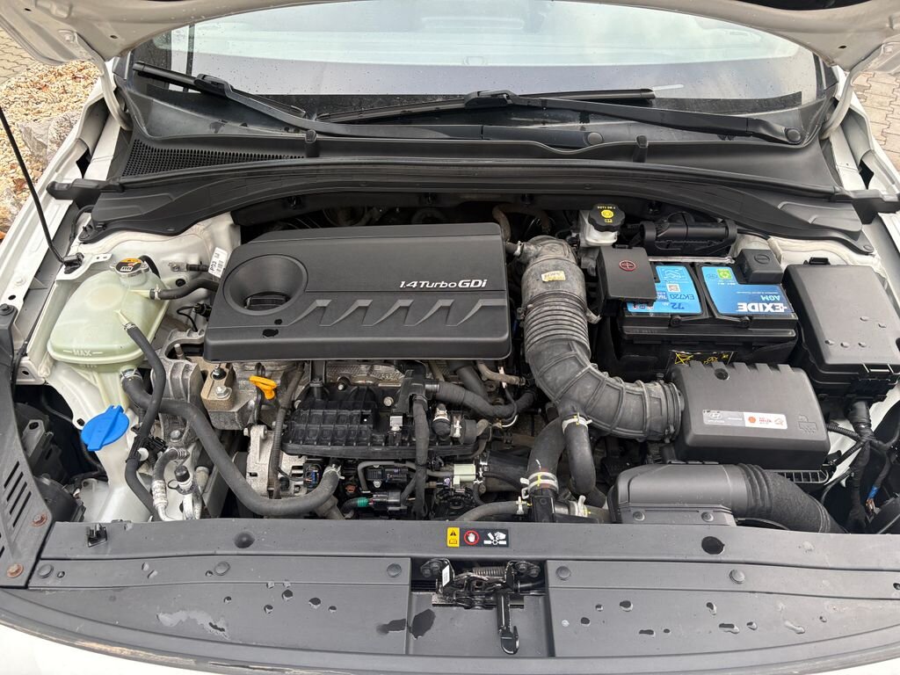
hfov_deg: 67.3
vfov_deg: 53.1
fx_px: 676
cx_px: 450
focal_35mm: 26
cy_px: 338
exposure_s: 1/122
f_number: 1.6
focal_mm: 5.96
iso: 64
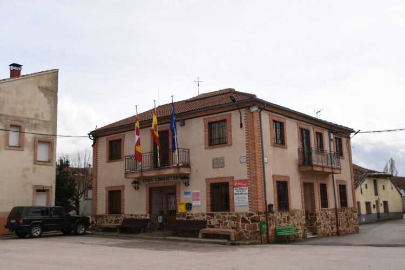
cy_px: 135
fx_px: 439
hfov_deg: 49.6
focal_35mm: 39
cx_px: 202
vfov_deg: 34.2
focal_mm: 26
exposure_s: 1/320
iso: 100
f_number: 8
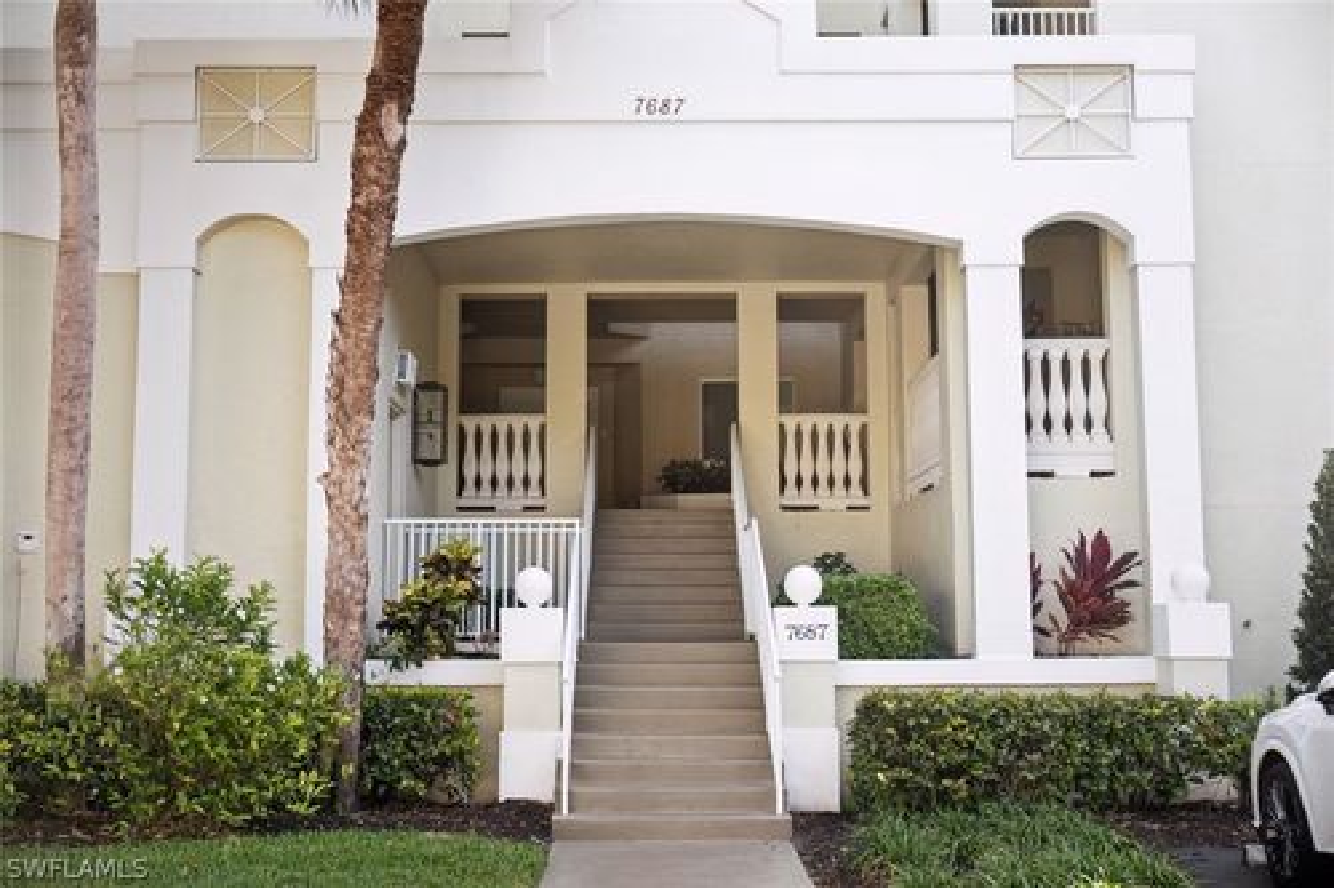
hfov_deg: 46.4
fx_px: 1556
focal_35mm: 42
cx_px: 667
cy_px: 444
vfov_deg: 31.9
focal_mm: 42
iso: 400
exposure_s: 1/1250
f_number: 2.8
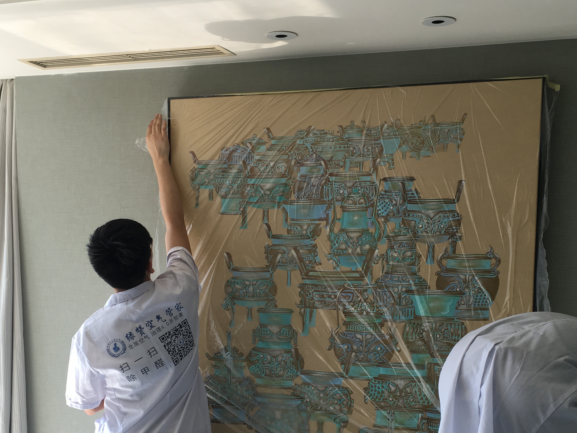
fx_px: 767
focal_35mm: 46
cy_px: 303
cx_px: 303
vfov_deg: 31.2
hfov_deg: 41.2
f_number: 2.2
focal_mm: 4.15
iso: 25
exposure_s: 1/117
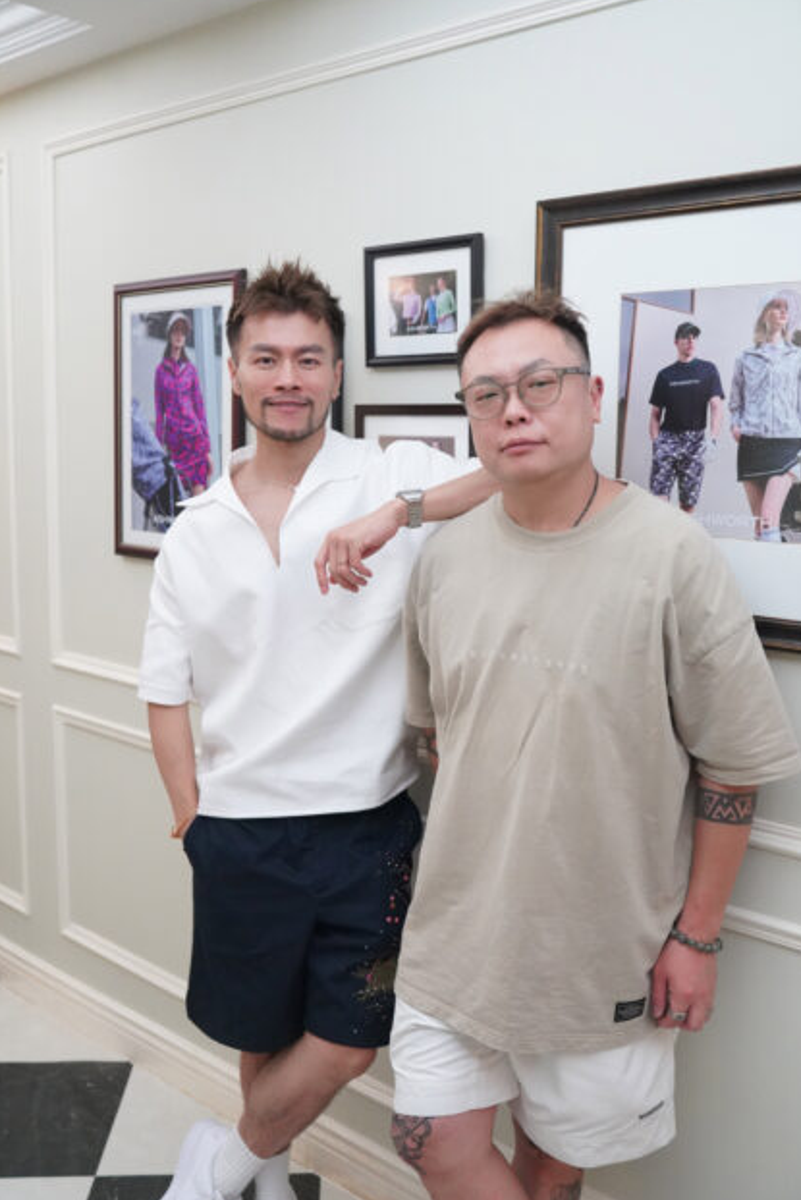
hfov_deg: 36.9
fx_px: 1201
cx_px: 406
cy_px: 588
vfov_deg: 53.1
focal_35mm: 36
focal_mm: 35
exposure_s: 1/640
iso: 10000
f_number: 4
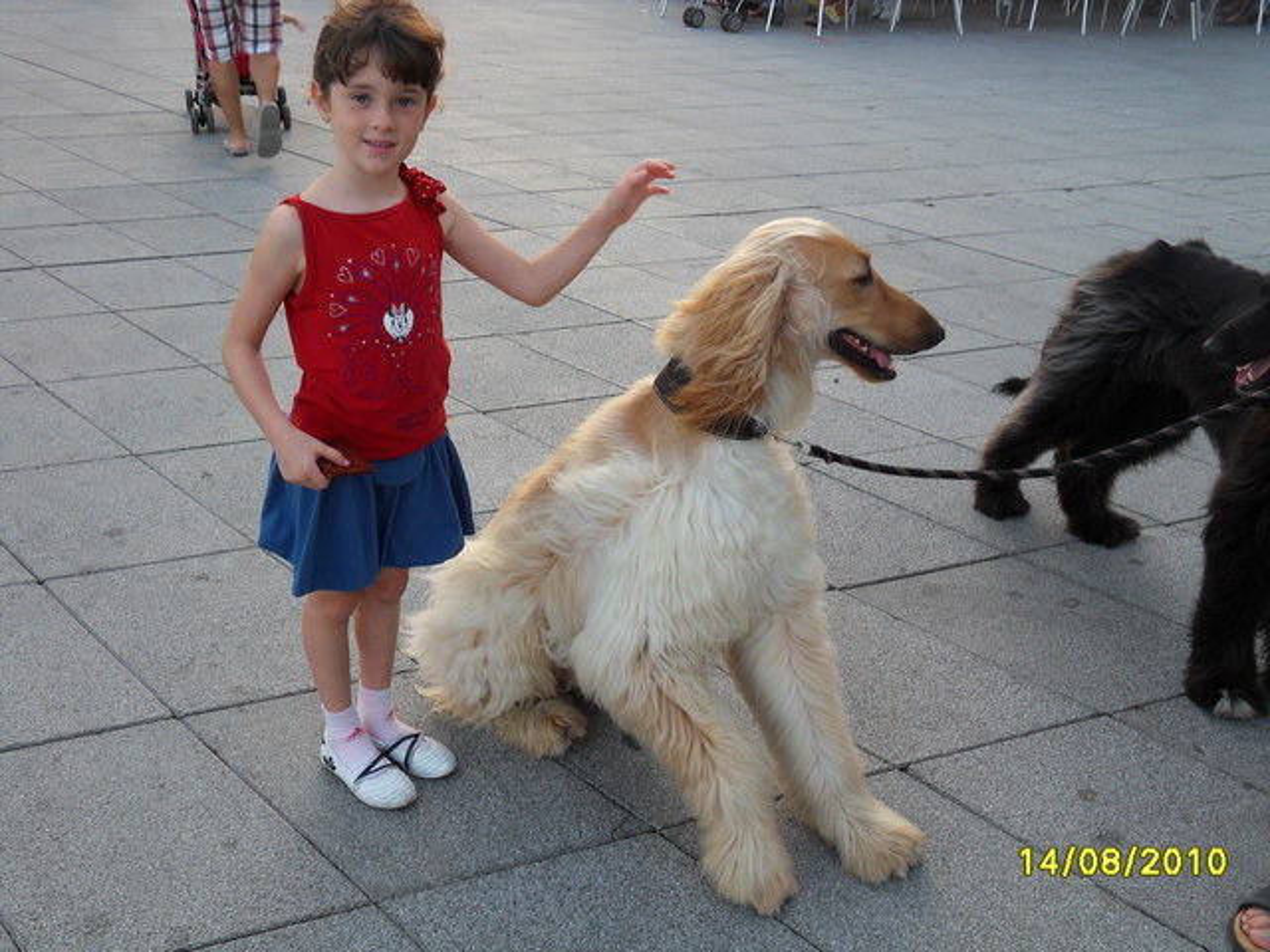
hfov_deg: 51.4
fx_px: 1321
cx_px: 635
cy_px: 476
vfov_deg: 39.7
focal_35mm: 36
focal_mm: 6.3
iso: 100
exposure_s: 1/60
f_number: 3.9
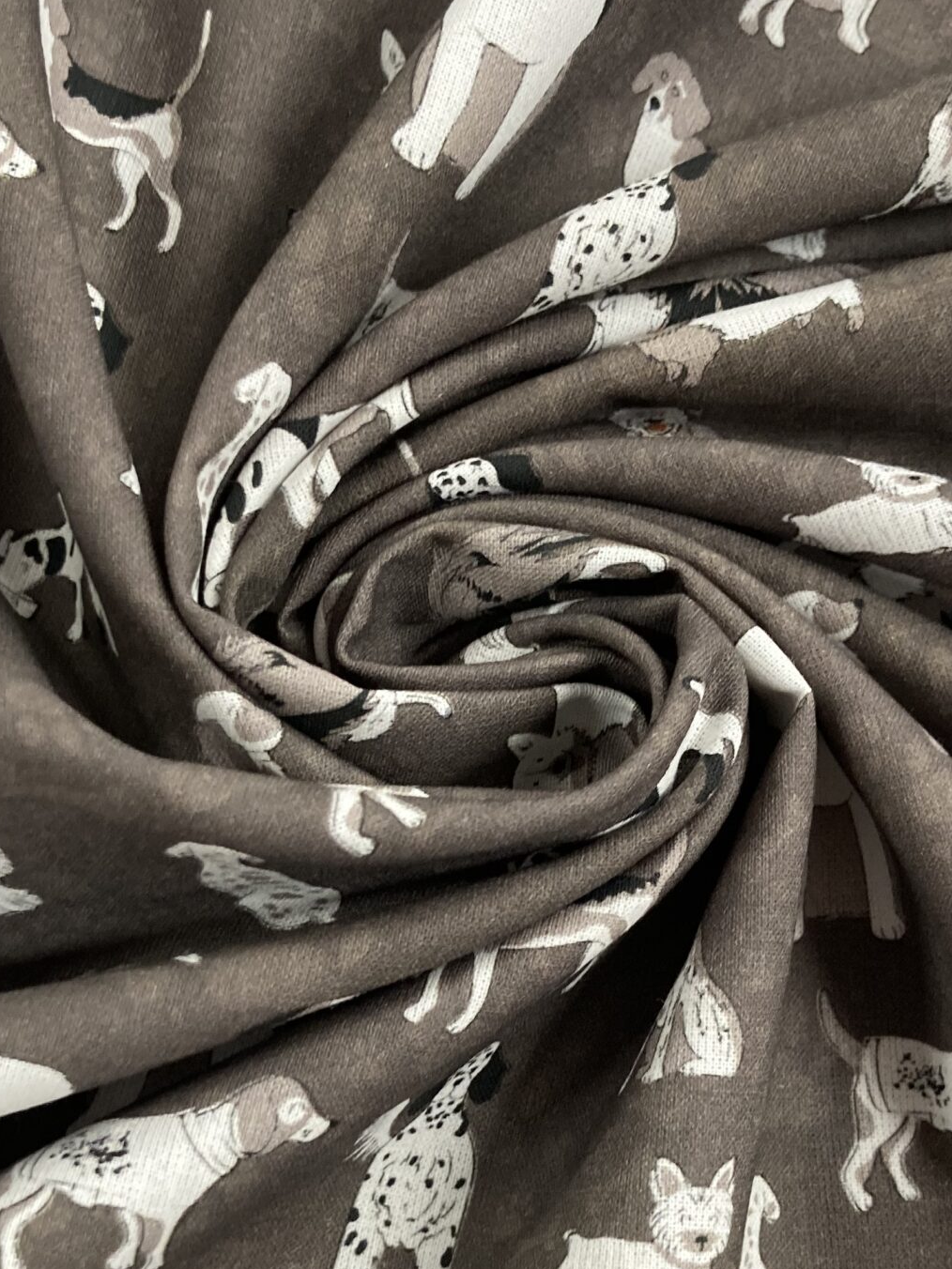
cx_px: 397
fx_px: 1943
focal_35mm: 53
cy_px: 802
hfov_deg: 27.5
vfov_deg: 35.9
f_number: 1.8
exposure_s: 1/50
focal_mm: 3.99
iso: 125
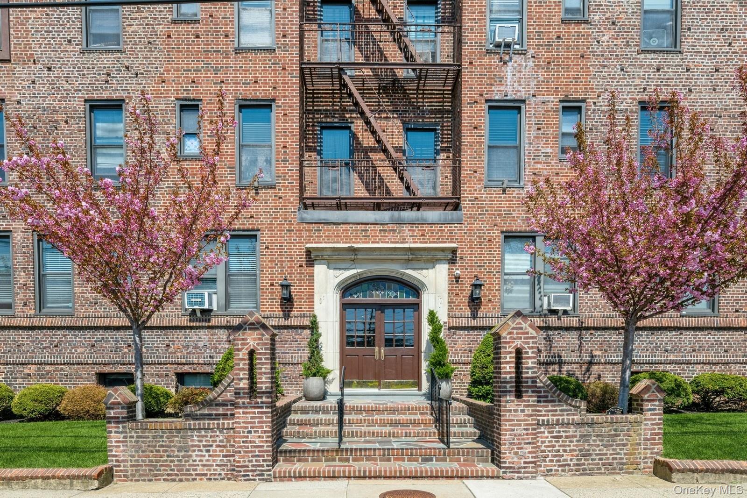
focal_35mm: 24
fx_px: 498
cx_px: 374
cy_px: 249
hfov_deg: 73.8
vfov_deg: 53.1
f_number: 11
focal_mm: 24
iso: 400
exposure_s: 1/640
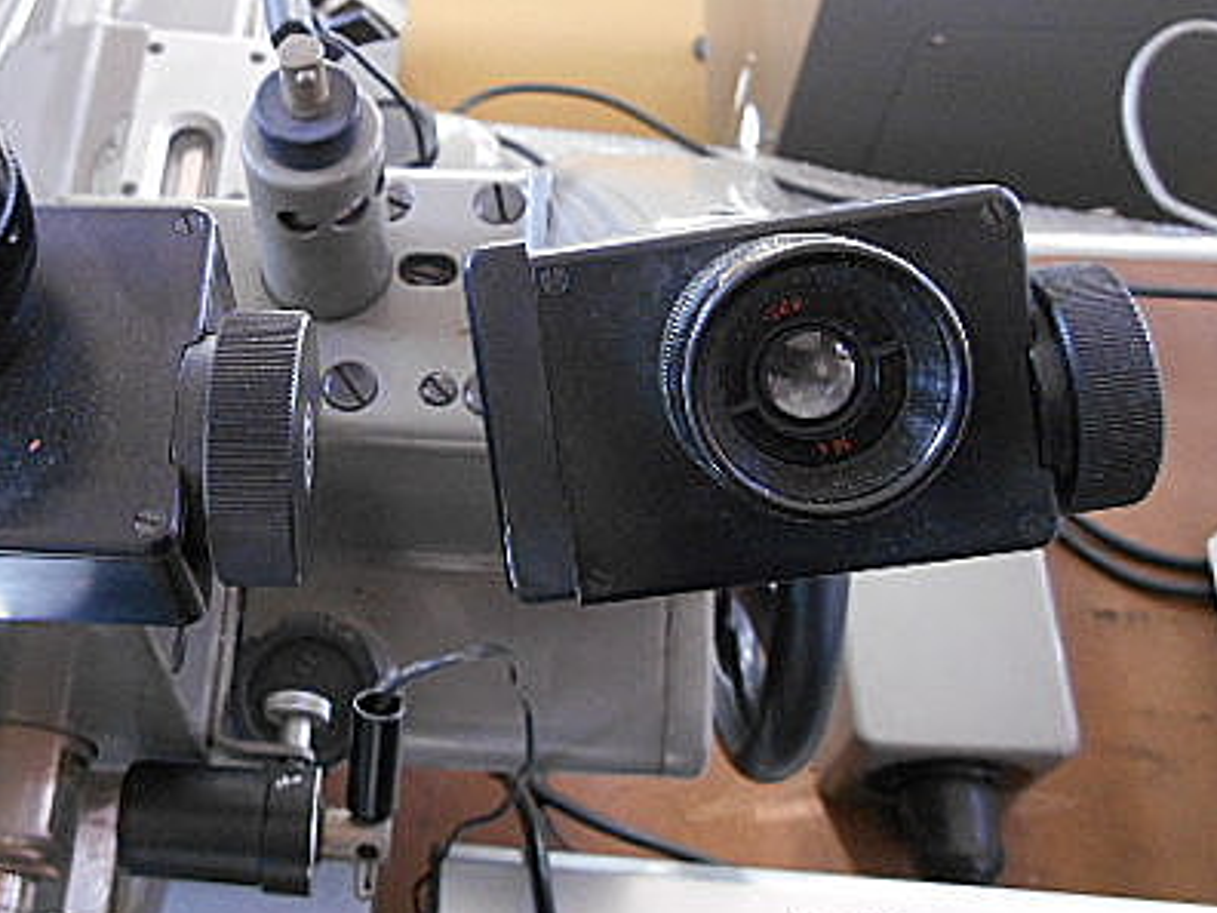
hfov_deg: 43.3
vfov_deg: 34.2
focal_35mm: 42
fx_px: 1477
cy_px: 341
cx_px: 292
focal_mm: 4.7
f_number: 3.4
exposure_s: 1/25
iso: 400
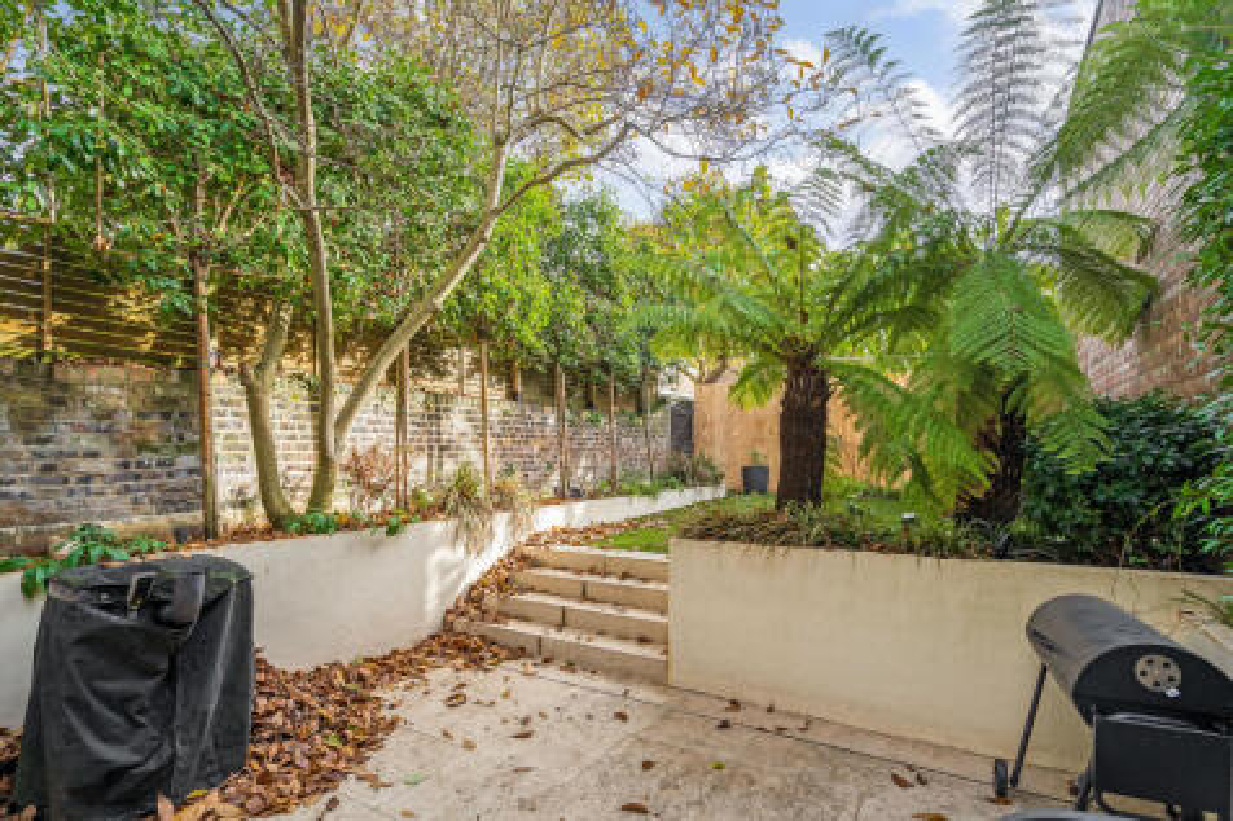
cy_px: 410
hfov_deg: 96.8
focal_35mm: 16
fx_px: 548
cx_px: 616
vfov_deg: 73.7
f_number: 7.1
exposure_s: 1/80
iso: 250
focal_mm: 16
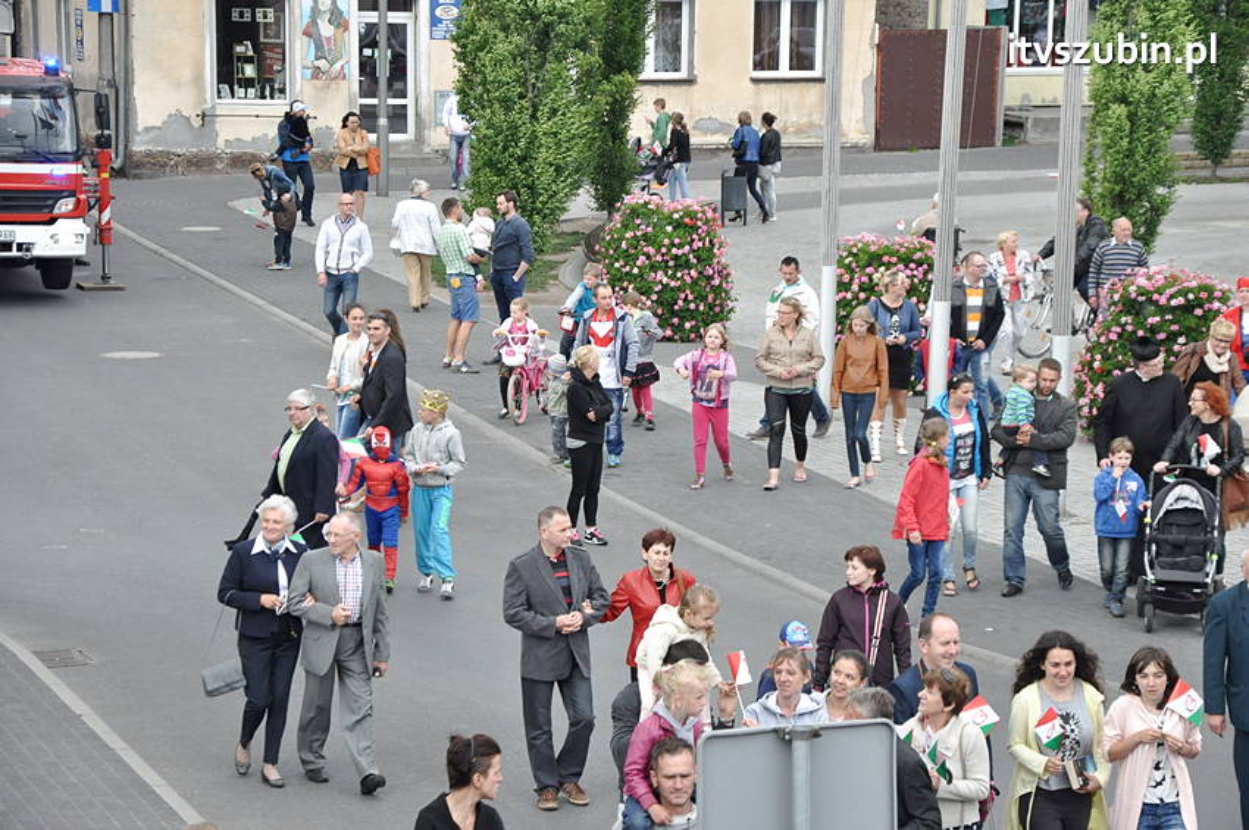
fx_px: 3899
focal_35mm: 112
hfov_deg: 18.2
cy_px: 415
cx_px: 624
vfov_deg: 12.2
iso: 1250
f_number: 6.3
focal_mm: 75
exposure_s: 1/640
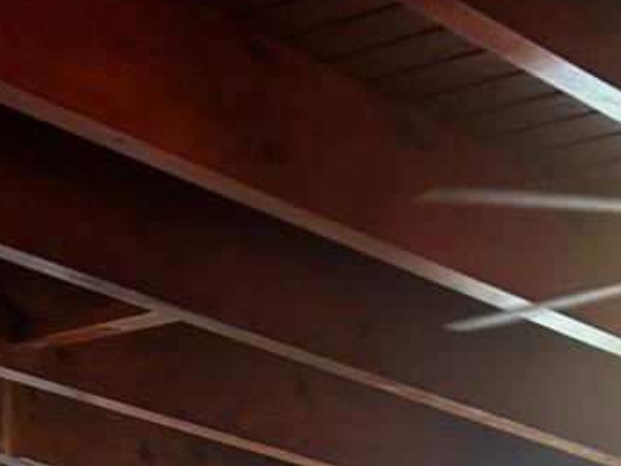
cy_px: 974
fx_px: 2171
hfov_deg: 16.2
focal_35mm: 121
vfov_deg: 11.0
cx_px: 135
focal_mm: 5.7
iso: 100
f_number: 1.5
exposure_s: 1/60
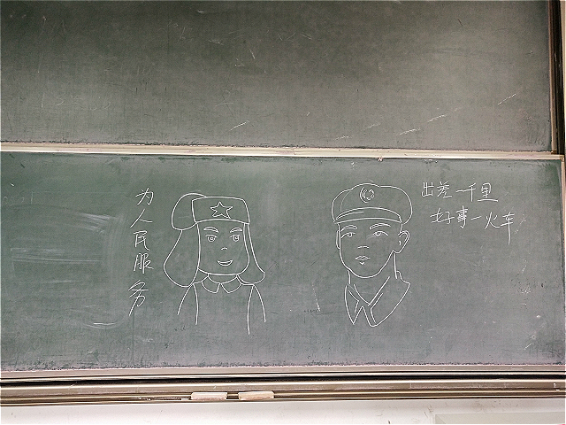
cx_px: 283
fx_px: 491
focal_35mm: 30
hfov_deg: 60.0
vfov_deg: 46.8
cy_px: 212
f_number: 1.8
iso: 363
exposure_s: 1/33.3
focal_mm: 3.95
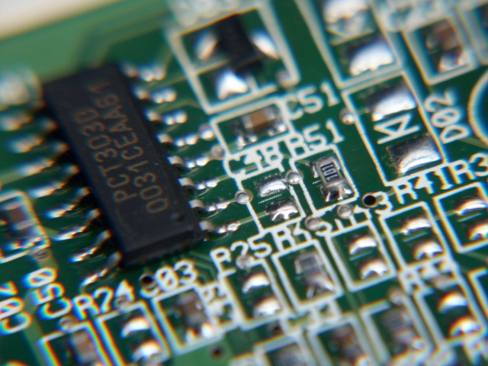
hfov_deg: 9.9
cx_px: 244
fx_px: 2805
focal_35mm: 199
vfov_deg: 7.5
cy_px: 183
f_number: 3.5
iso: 100
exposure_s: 1/180
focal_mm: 50.28
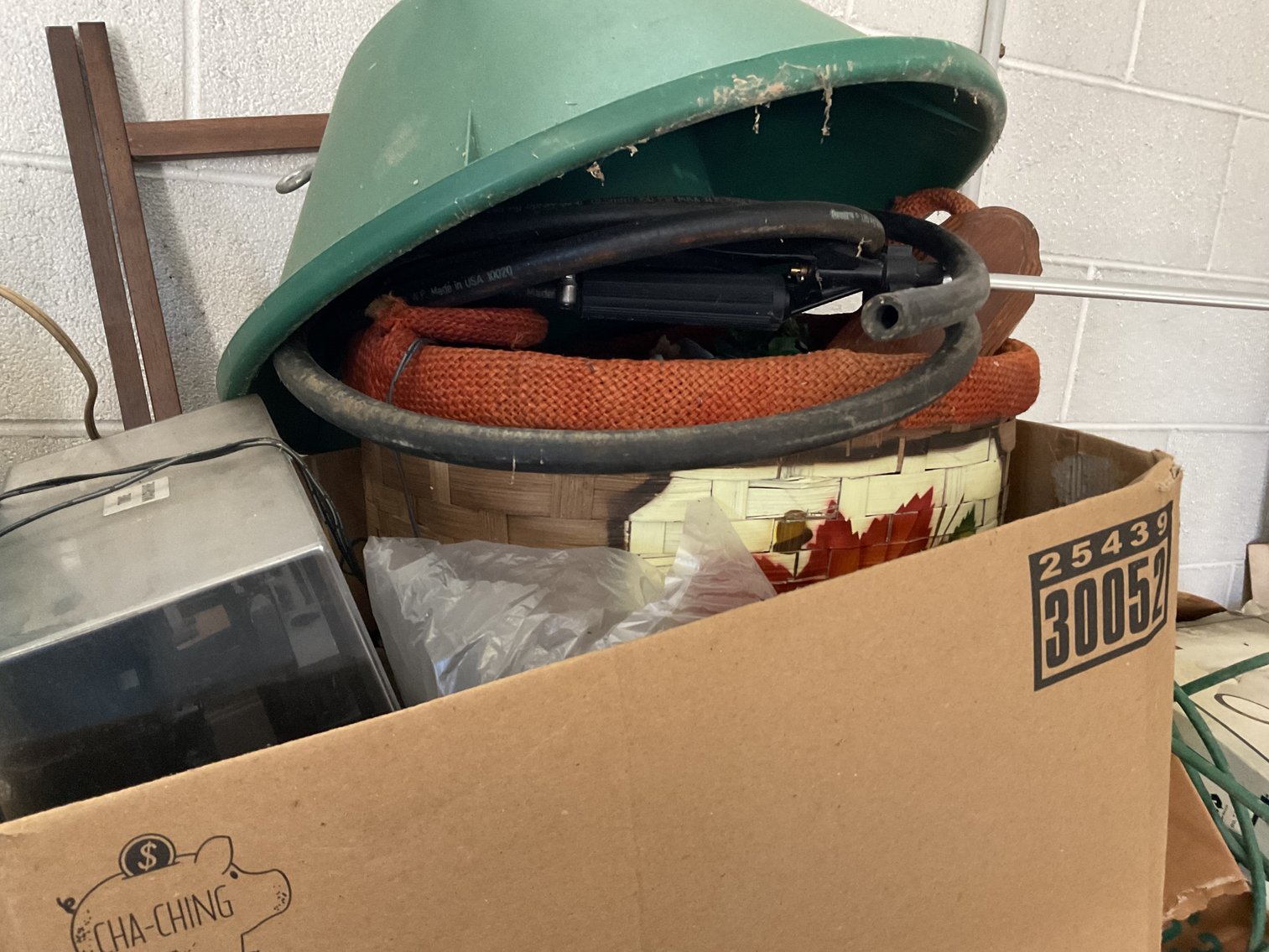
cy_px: 476
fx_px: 1063
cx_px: 634
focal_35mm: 29
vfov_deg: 48.2
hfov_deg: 61.7
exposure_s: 1/40
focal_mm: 3
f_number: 1.8
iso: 320
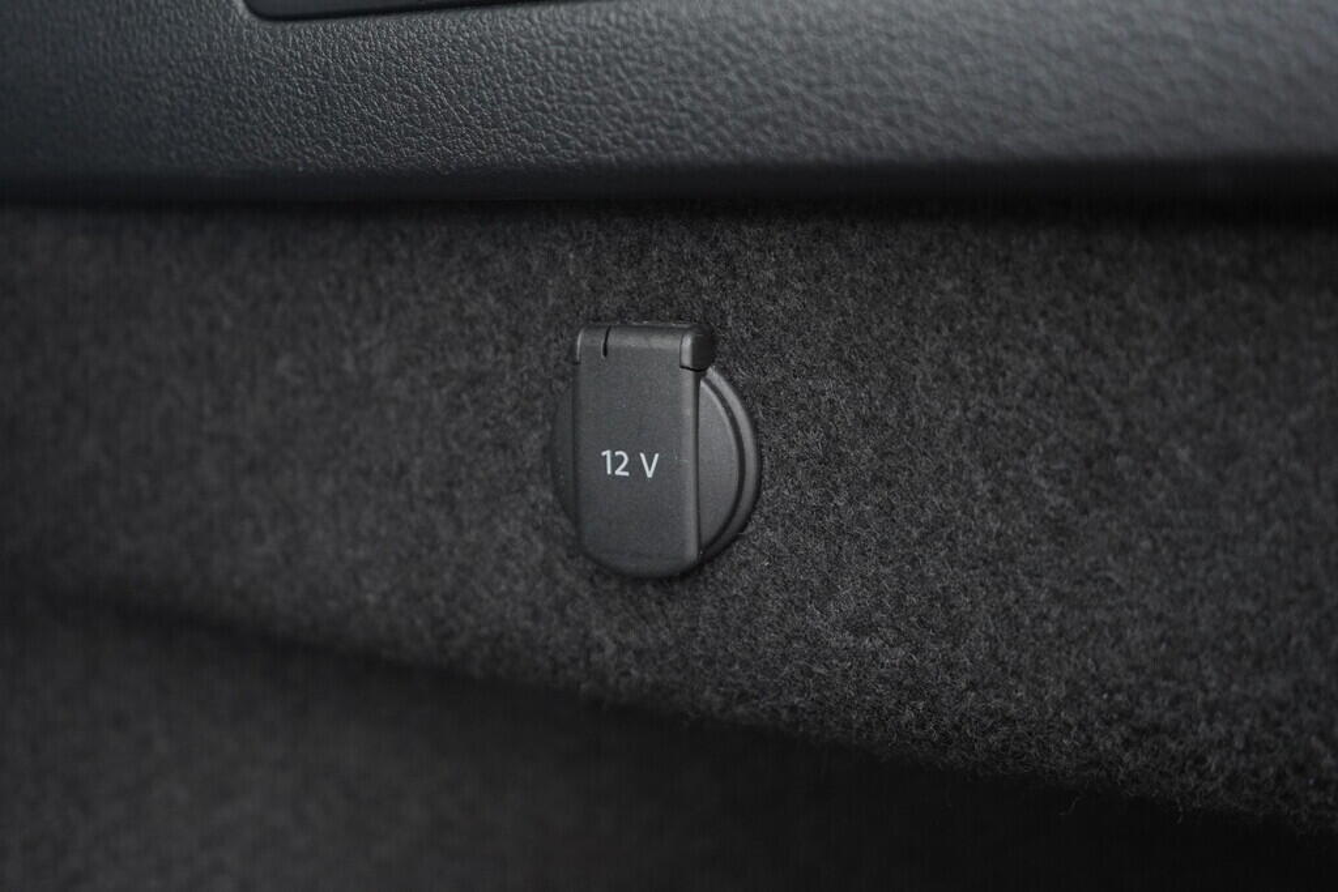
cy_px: 446
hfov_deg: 53.1
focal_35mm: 36
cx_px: 669
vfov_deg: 36.9
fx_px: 1338
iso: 1000
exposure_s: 1/40
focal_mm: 24
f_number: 2.8
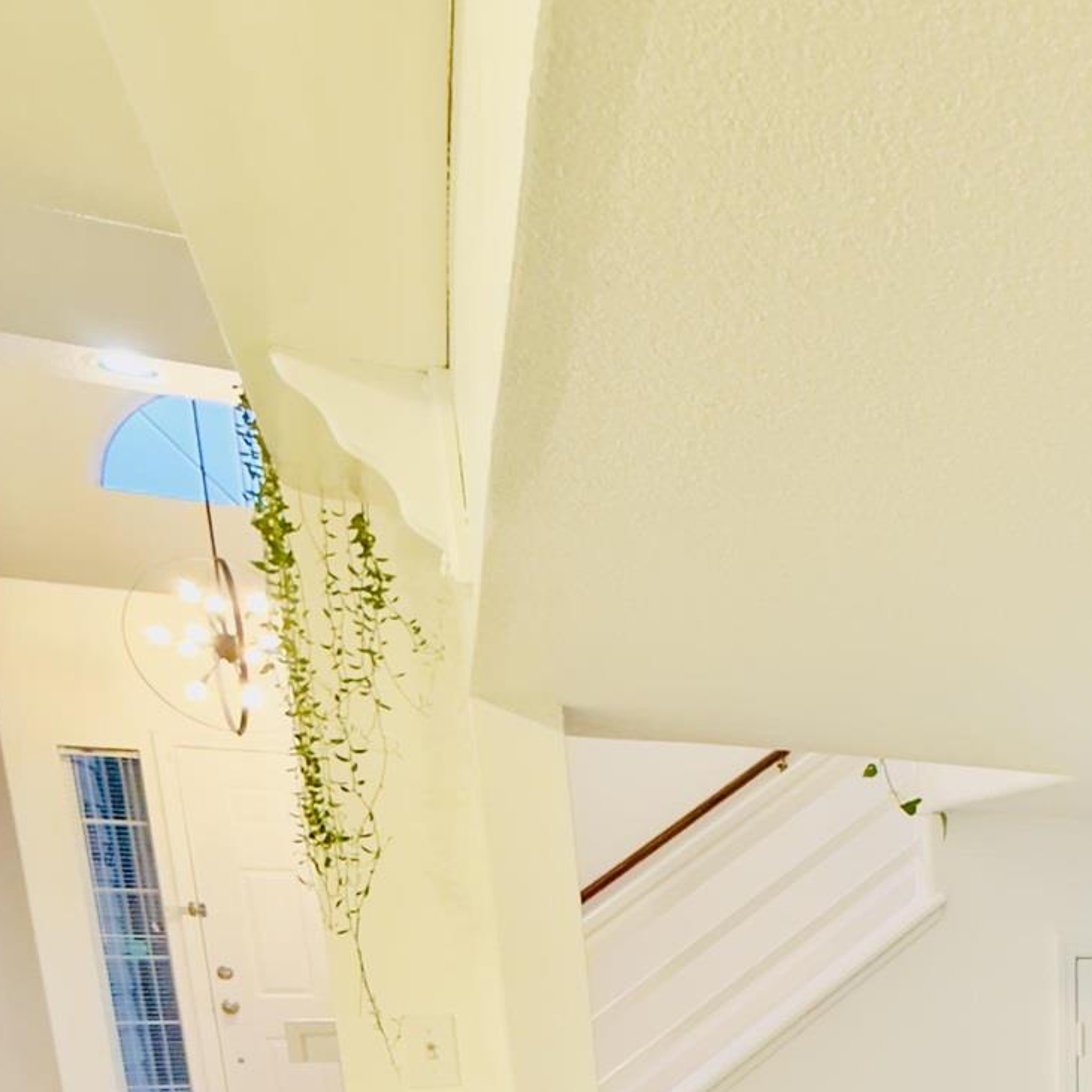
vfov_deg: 35.2
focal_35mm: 39
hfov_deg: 35.1
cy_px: 1265
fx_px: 1392
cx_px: 1270
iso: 1000
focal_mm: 2.22
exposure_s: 1/40
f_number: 2.2
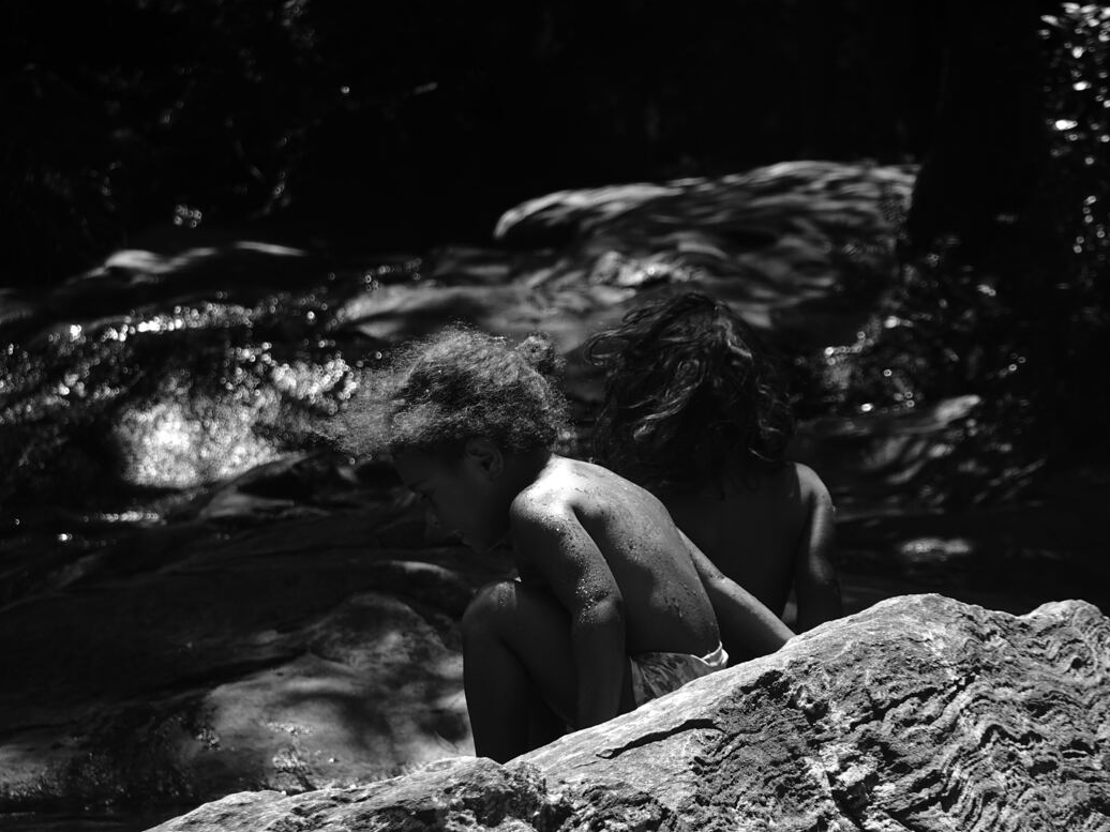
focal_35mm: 202
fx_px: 6477
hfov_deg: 9.8
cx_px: 602
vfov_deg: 7.4
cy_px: 415
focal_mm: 67.21
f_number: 4.5
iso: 100
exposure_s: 1/320
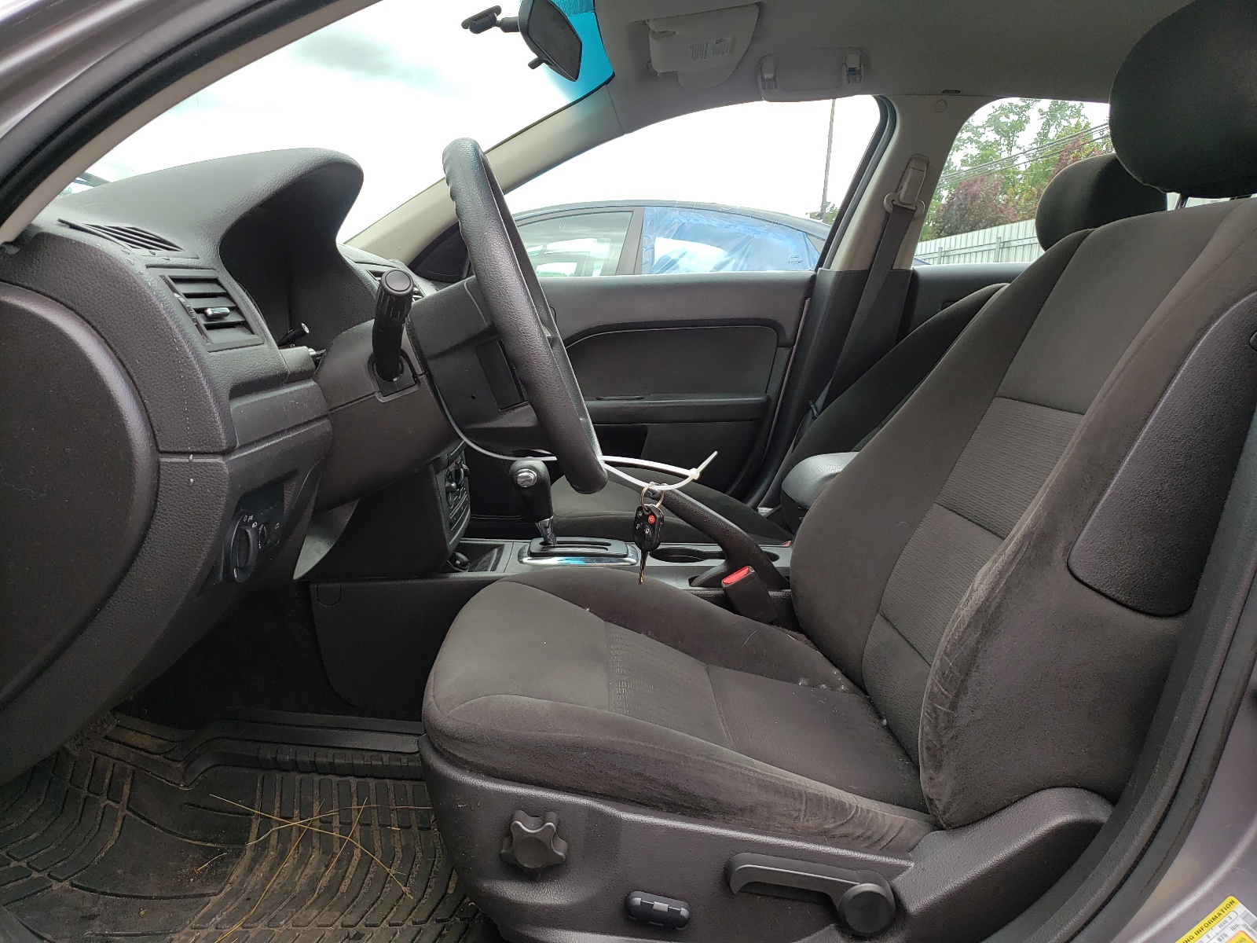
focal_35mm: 26
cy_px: 472
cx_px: 628
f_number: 1.5
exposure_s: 1/169
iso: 50
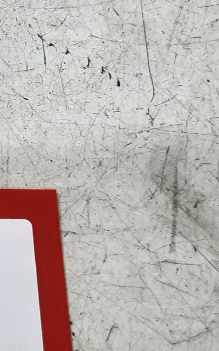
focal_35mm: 76
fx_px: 726
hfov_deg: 15.2
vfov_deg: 27.0
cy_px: 113
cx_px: -154
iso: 80
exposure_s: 1/50
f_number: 1.9
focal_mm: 2.91
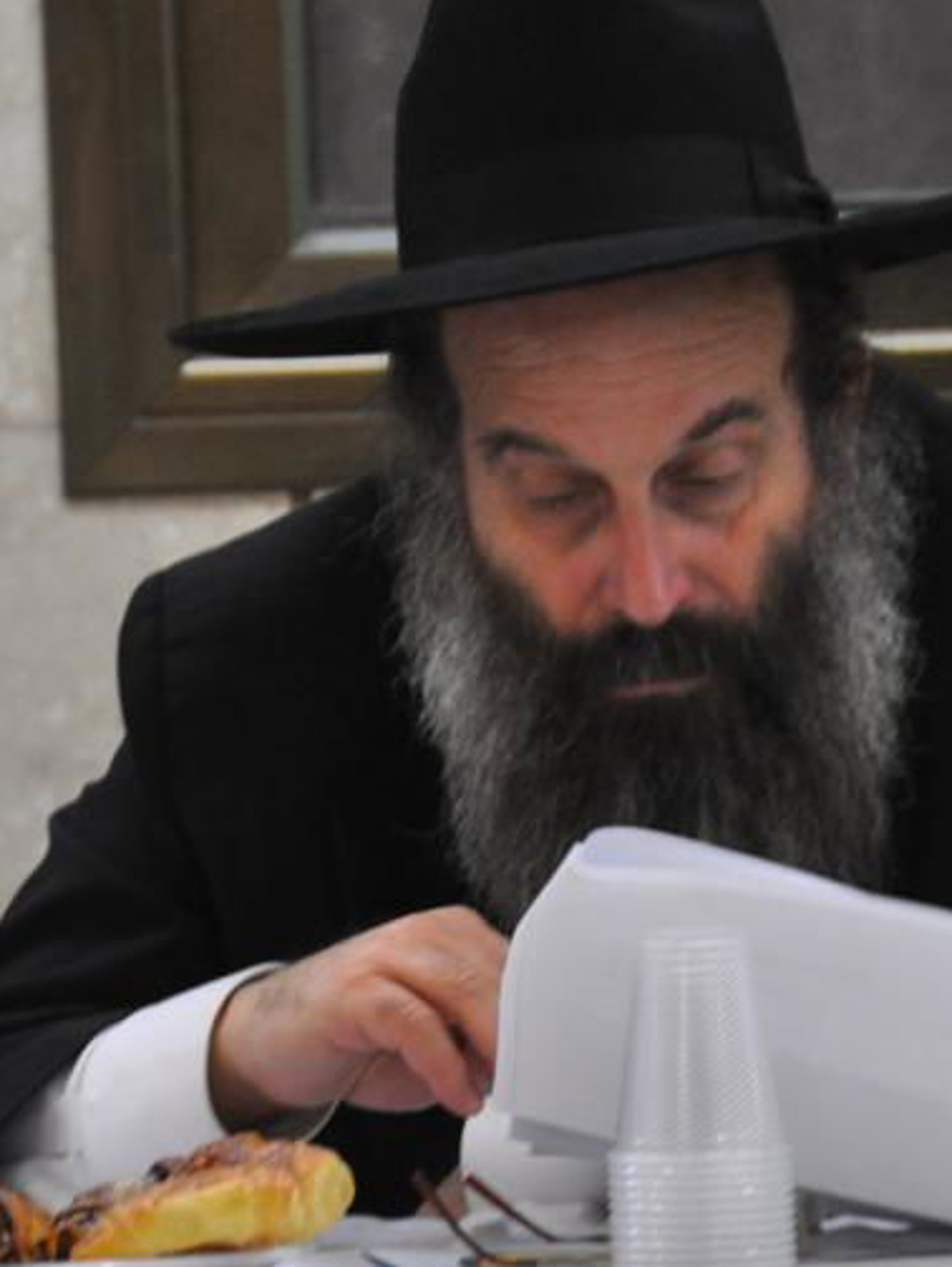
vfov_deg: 3.4
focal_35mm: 586
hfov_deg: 2.5
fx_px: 21461
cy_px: 506
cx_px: 516
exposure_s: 1/125
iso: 1600
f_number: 5.6
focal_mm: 200
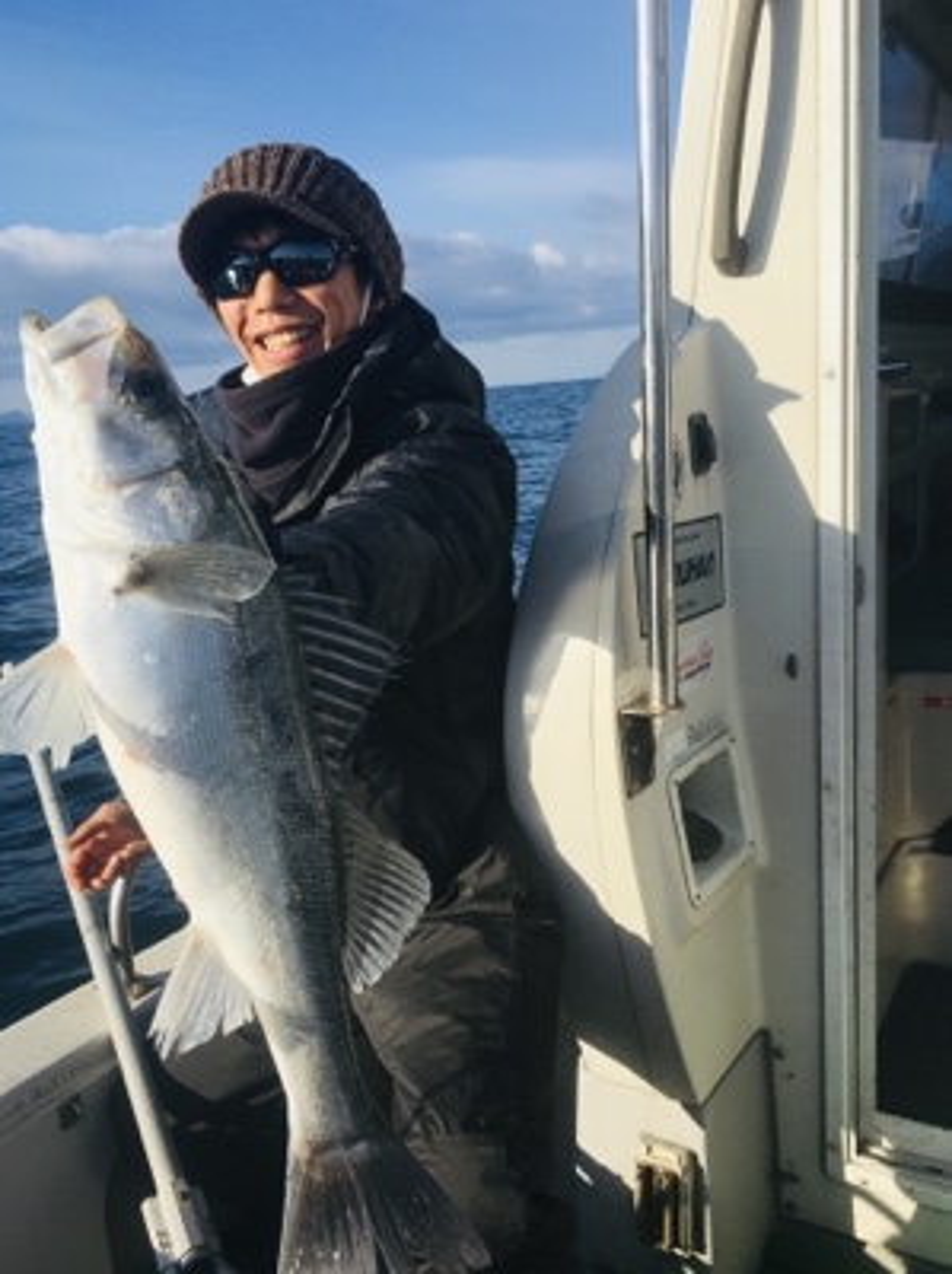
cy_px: 637
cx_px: 476
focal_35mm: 29
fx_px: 1066
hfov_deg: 48.1
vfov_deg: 61.7
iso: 25
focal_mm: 4.15
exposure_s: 1/1972
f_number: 2.2
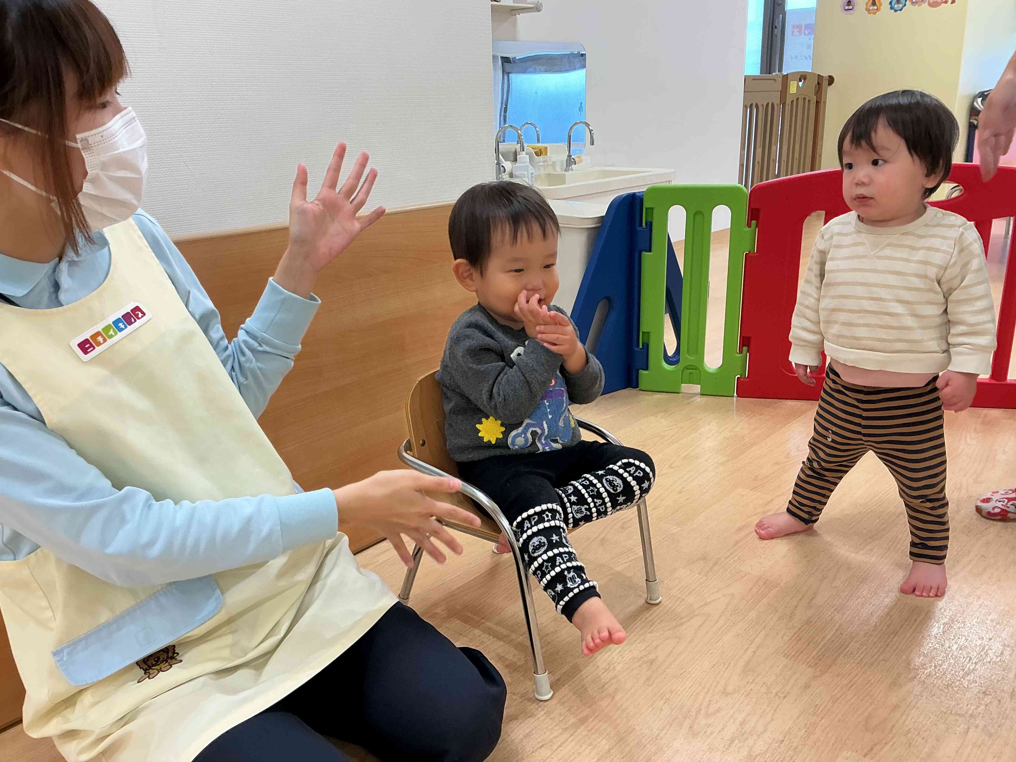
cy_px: 392
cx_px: 506
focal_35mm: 30
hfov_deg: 60.0
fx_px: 880
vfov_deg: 46.8
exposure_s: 1/120
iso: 40
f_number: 1.8
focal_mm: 3
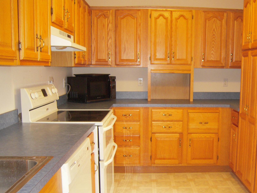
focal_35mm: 39
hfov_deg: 47.5
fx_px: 290
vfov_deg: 36.7
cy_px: 113
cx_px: 157
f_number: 2.8
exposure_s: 1/25
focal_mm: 5.6
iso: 400
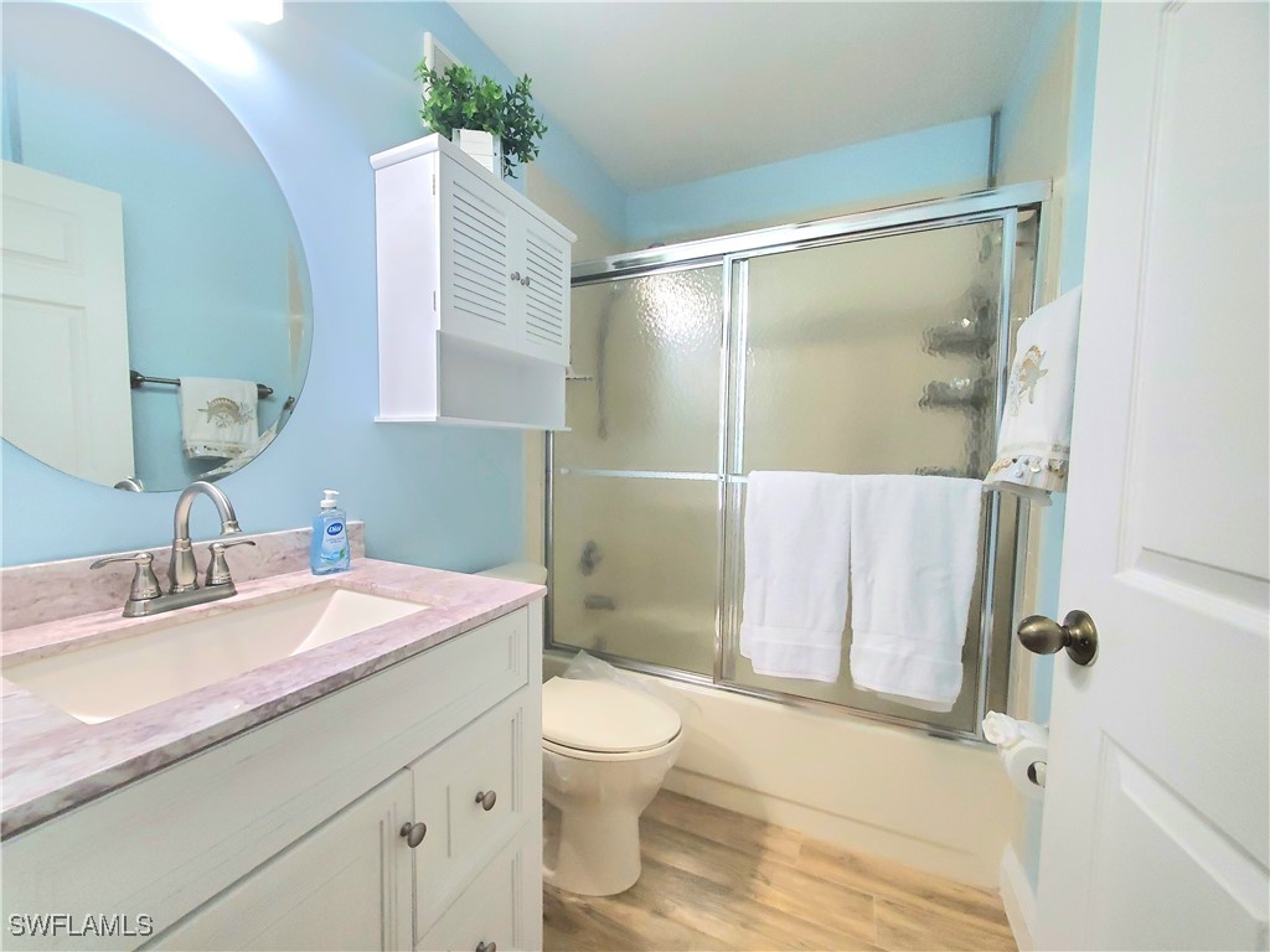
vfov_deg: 89.9
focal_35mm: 13
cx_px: 635
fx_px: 477
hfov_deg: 106.2
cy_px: 476
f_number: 2.2
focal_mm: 1.8
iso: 250
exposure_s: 1/60.2
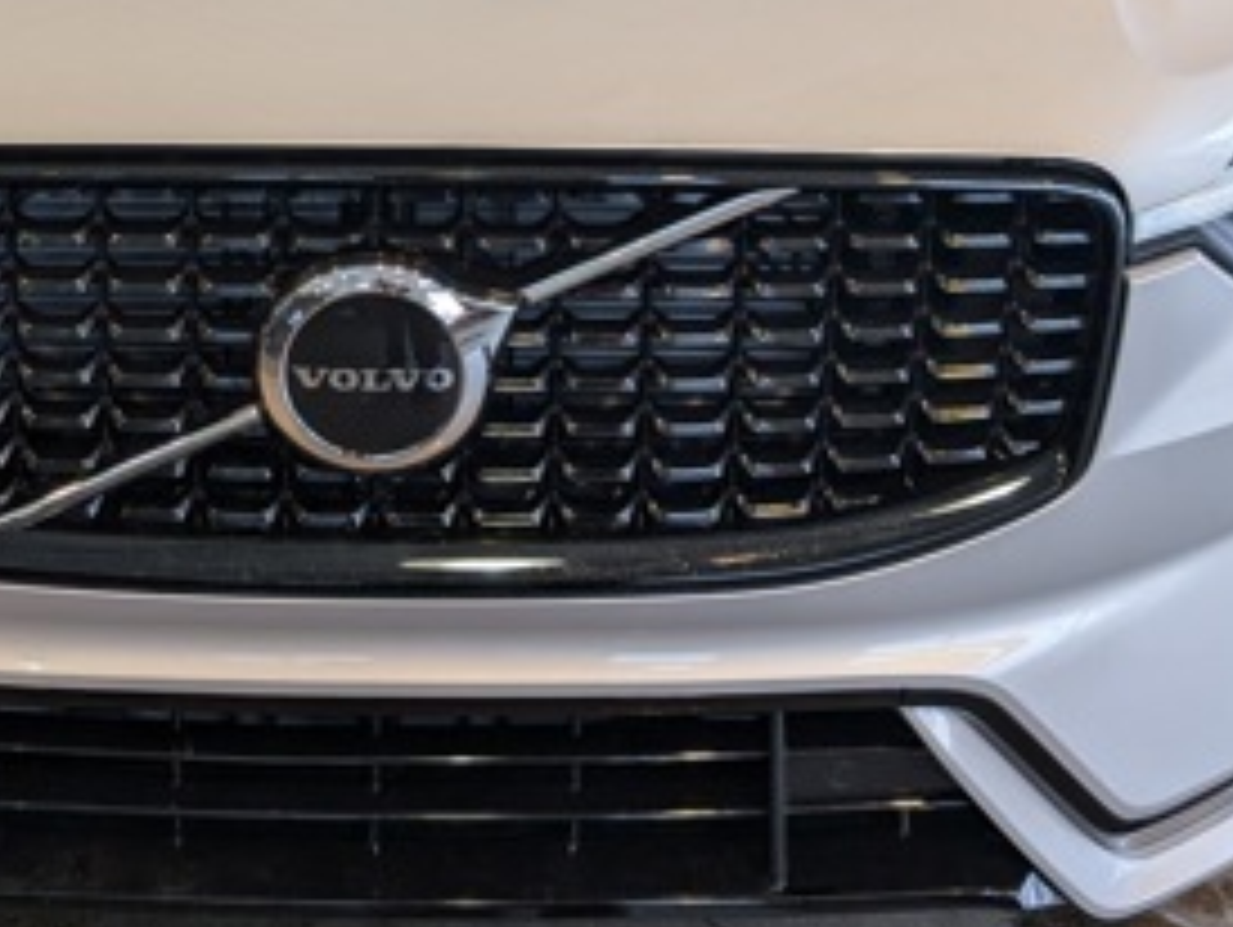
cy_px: 25
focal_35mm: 56
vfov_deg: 25.0
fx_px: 1996
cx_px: 410
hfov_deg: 34.0
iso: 94
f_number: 1.68
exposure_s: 1/120
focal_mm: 6.9
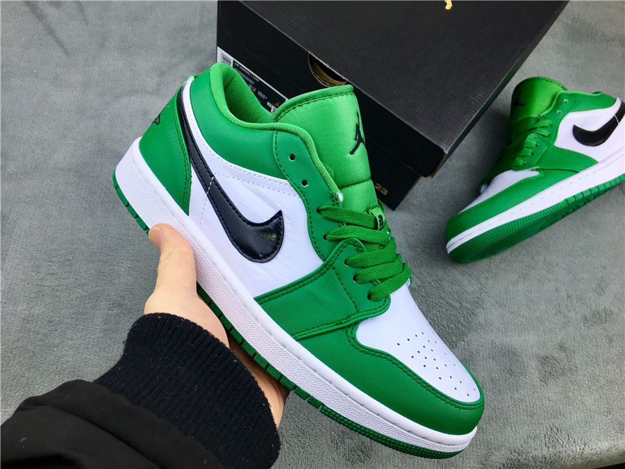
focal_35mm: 29
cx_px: 312
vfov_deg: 48.2
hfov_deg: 61.7
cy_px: 234
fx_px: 524
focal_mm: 4.15
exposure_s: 1/100
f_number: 2.2
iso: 32
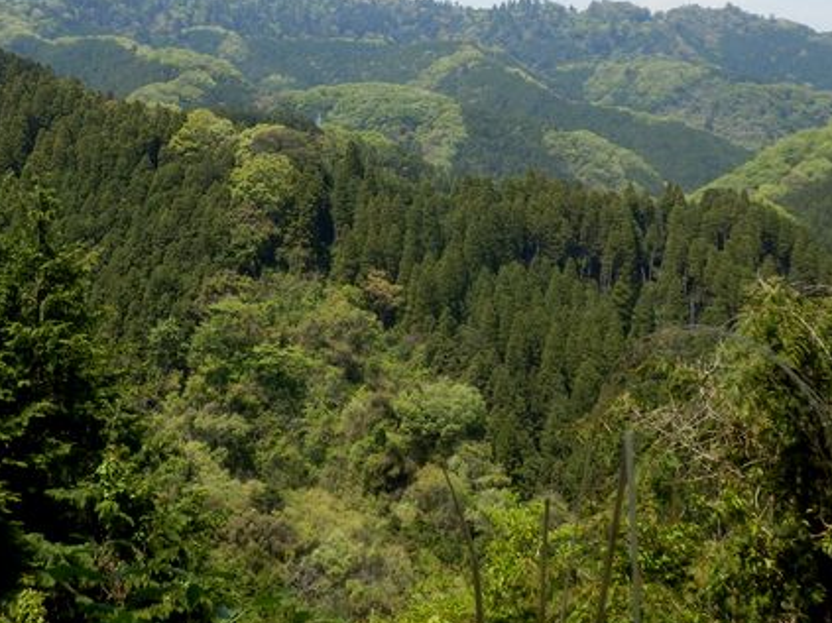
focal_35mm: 70
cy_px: 77
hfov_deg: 27.7
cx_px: 336
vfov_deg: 20.6
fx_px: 1682
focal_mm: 6.6
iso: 80
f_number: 3.9
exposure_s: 1/500
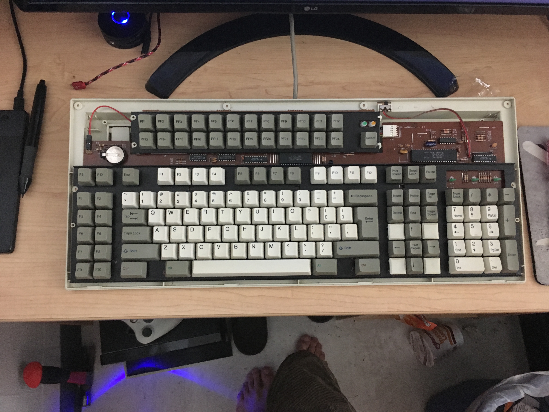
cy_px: 206
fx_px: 460
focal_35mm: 29
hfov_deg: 61.7
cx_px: 274
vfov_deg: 48.2
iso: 400
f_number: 2.2
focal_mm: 4.15
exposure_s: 1/15
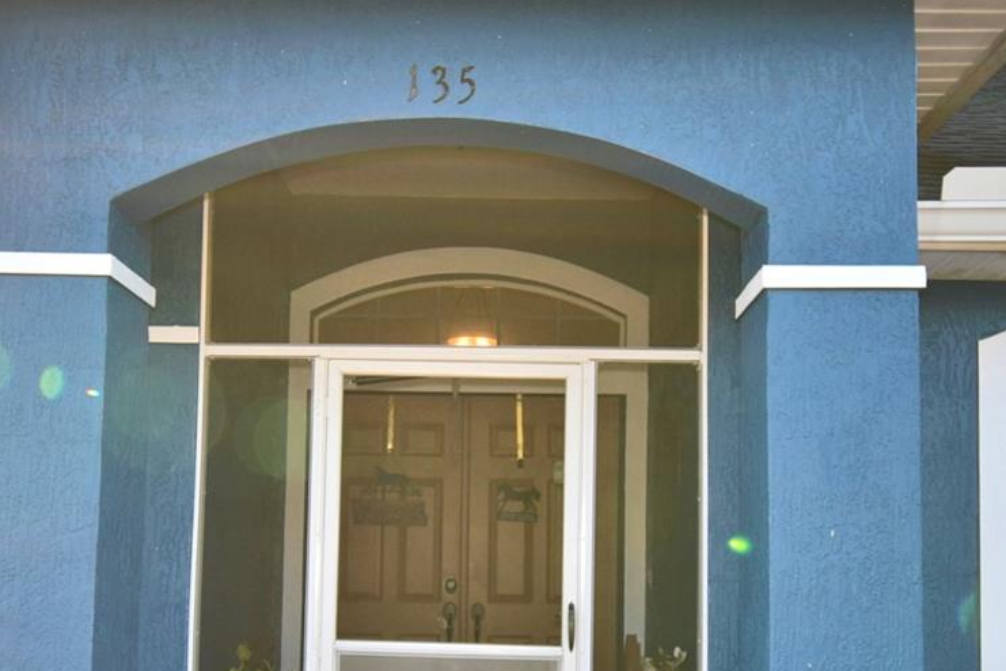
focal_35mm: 41
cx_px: 477
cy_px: 481
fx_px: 1146
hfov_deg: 47.4
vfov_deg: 32.2
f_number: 5
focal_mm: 13
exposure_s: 1/100
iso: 100
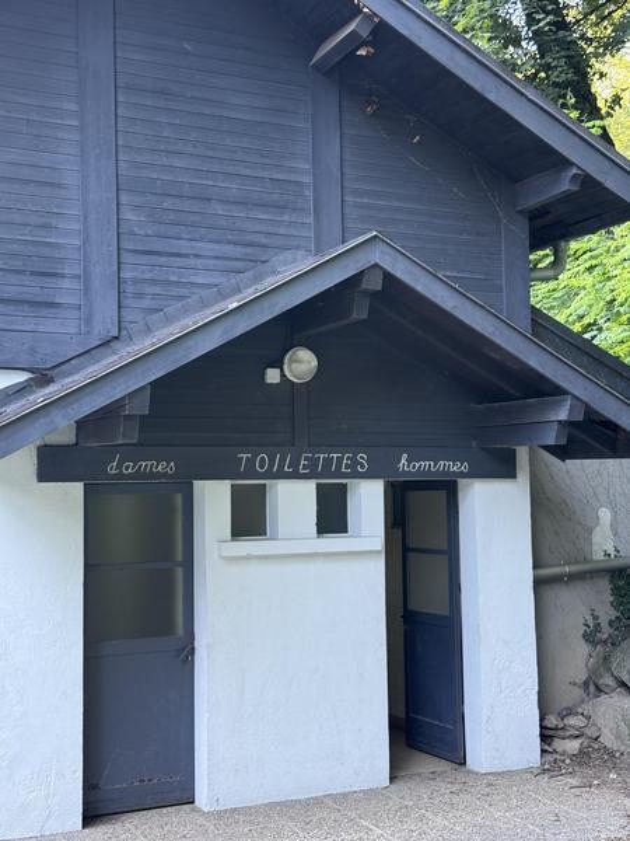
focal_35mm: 48
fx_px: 1165
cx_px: 315
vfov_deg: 39.7
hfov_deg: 30.3
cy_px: 420
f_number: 1.78
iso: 100
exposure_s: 1/60
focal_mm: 6.76
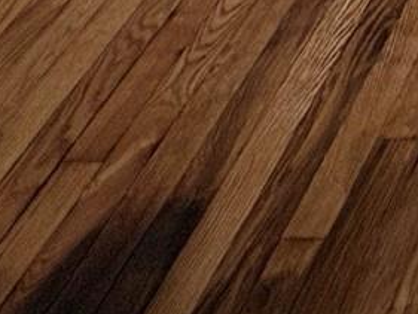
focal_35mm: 102
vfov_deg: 9.0
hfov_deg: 14.6
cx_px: 919
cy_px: -816
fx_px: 1232
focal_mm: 2.22
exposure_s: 1/127
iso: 125
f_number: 2.2
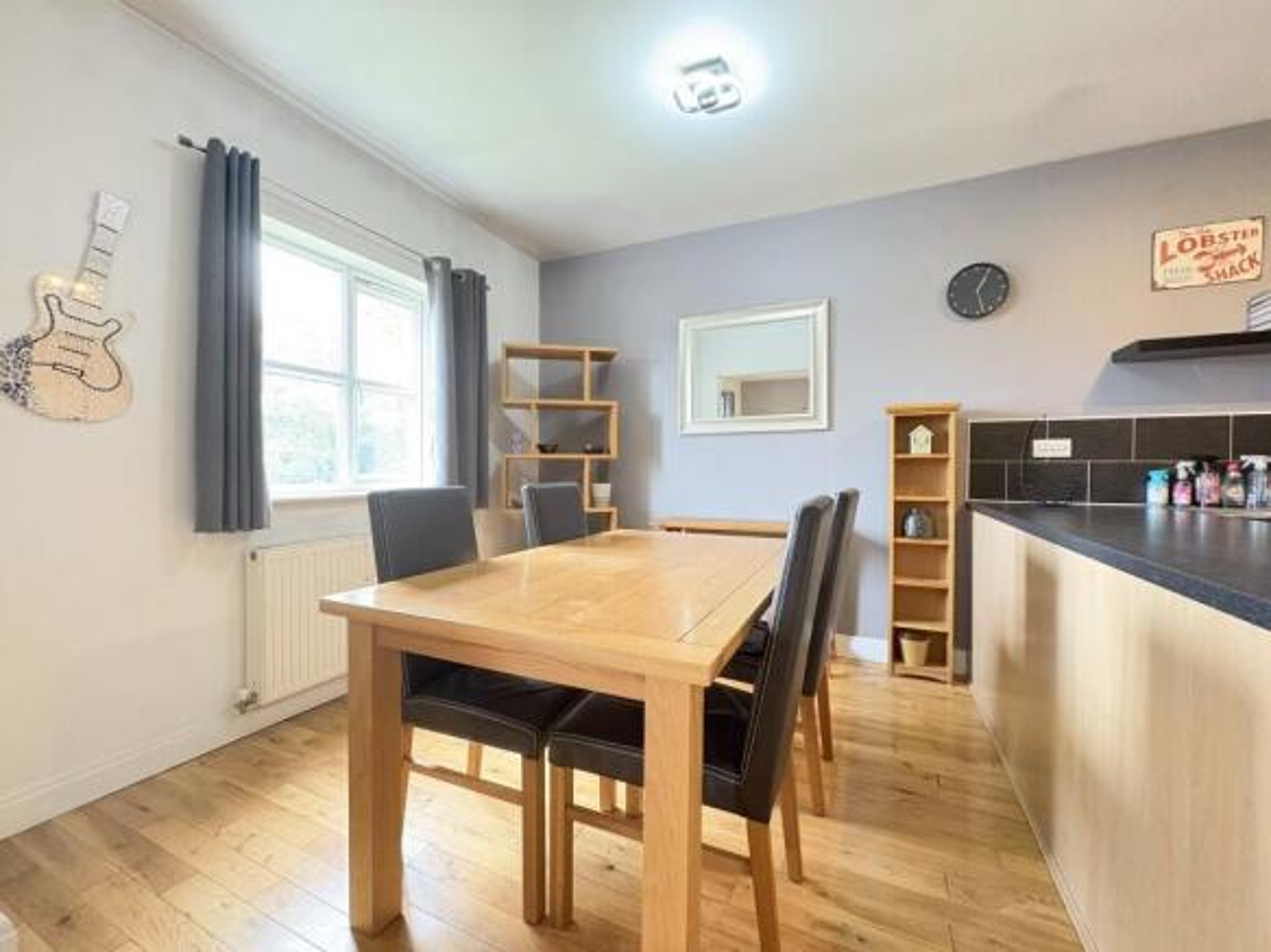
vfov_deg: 85.7
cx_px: 636
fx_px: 514
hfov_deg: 102.1
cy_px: 476
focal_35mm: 14
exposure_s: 1/60
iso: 800
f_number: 2.2
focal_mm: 2.22
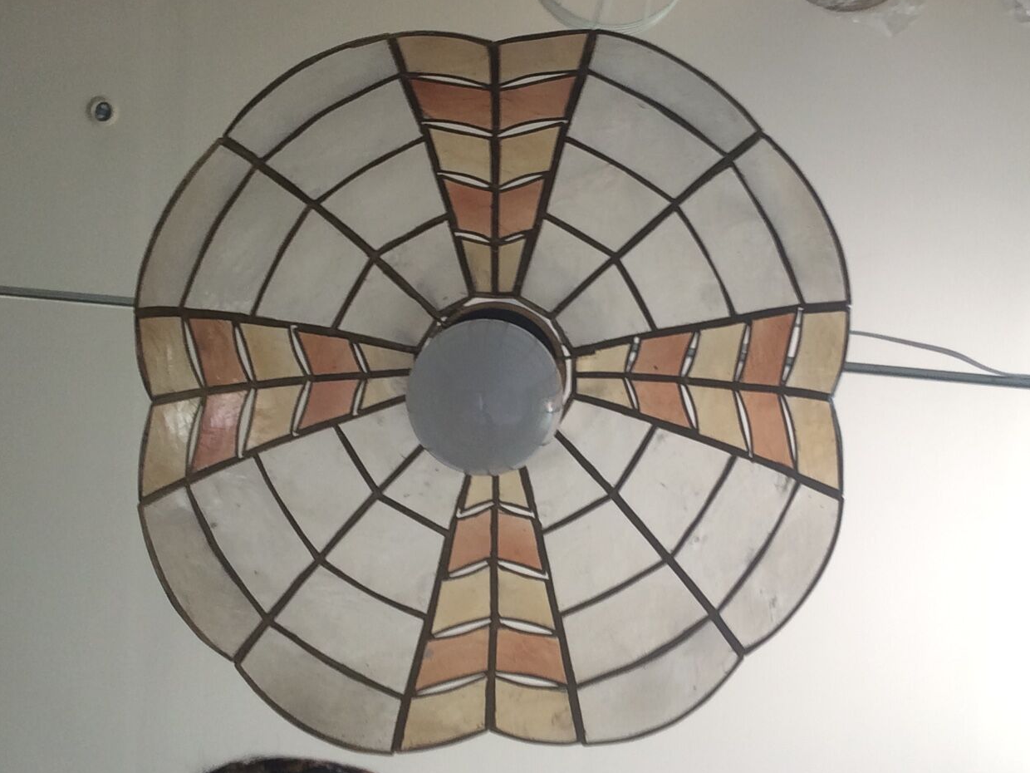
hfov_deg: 56.8
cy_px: 391
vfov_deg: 44.2
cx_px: 503
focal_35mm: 32
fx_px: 952
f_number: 2.4
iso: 50
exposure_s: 1/33
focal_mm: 2.15
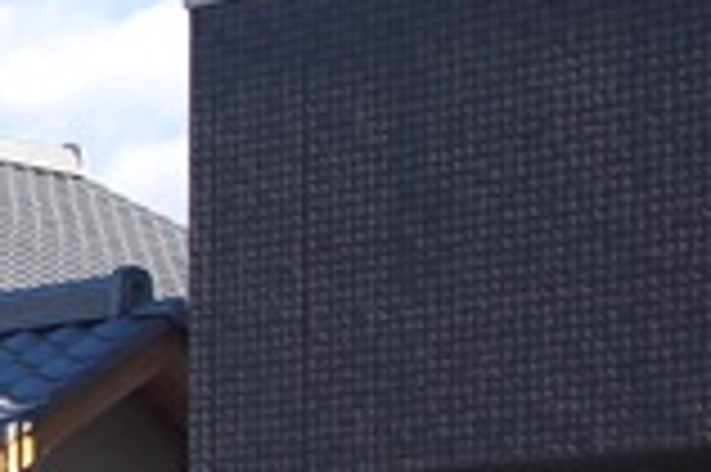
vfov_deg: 8.4
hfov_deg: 11.9
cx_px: -531
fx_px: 3157
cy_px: 656
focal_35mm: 160
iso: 100
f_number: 6.7
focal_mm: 28.13
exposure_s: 1/125
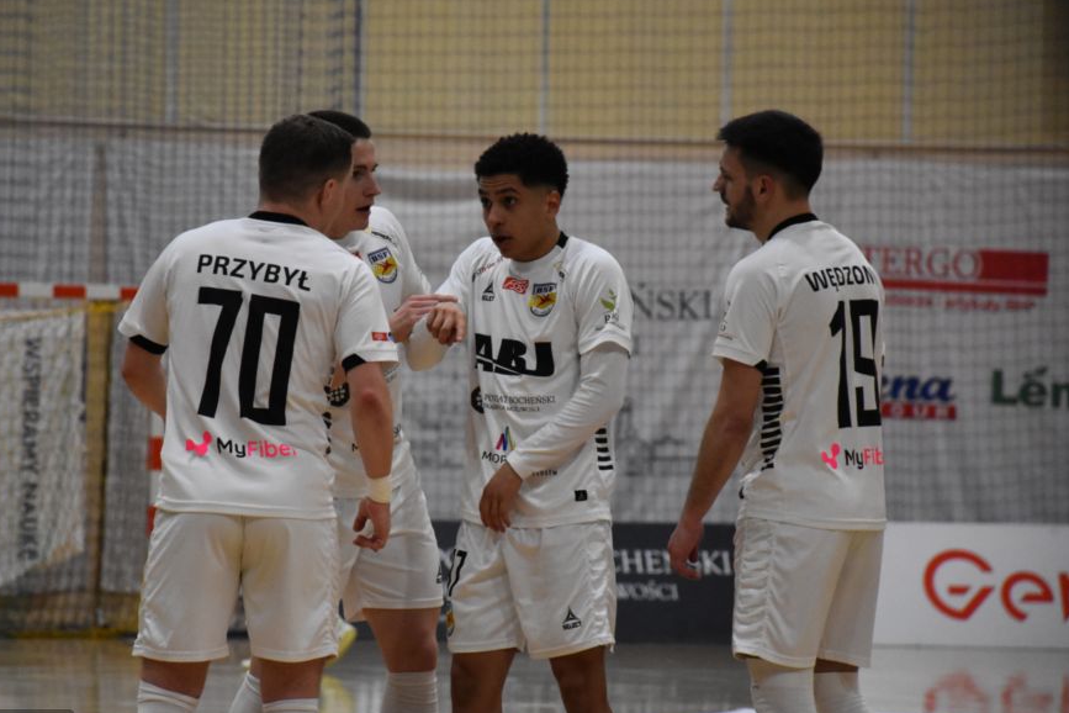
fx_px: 7364
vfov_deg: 5.5
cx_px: 441
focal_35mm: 248
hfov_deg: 8.3
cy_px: 378
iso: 4500
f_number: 5.6
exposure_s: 1/500
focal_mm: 140
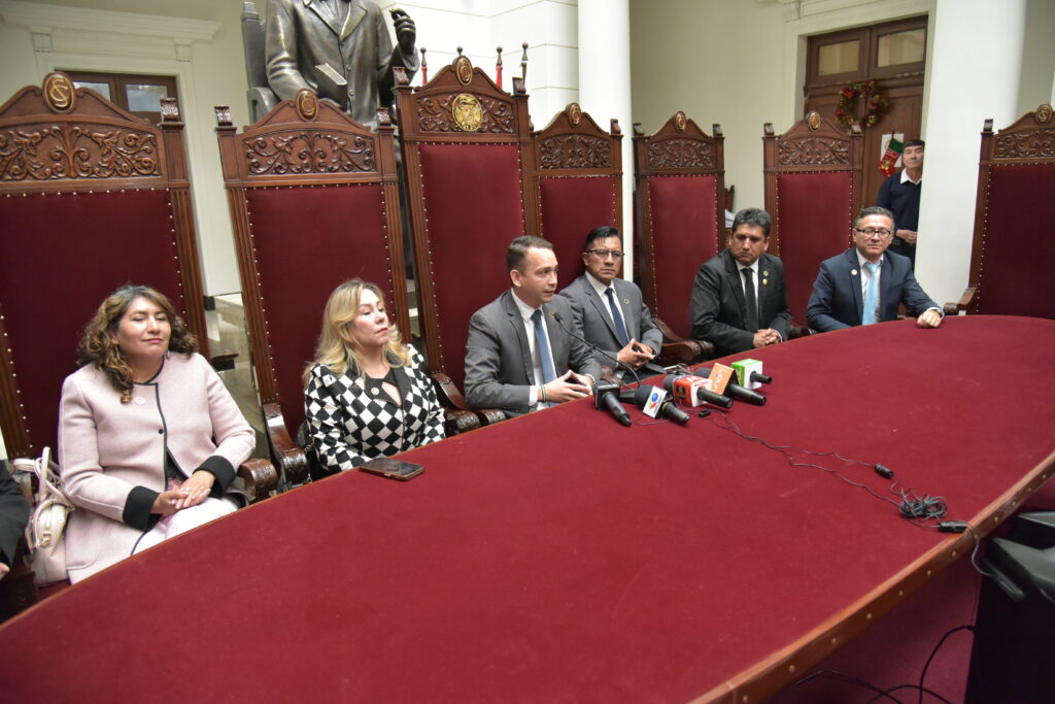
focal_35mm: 24
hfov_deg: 73.7
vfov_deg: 53.1
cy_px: 352
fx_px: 703
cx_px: 528
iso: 5000
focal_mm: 24
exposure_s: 1/320
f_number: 4
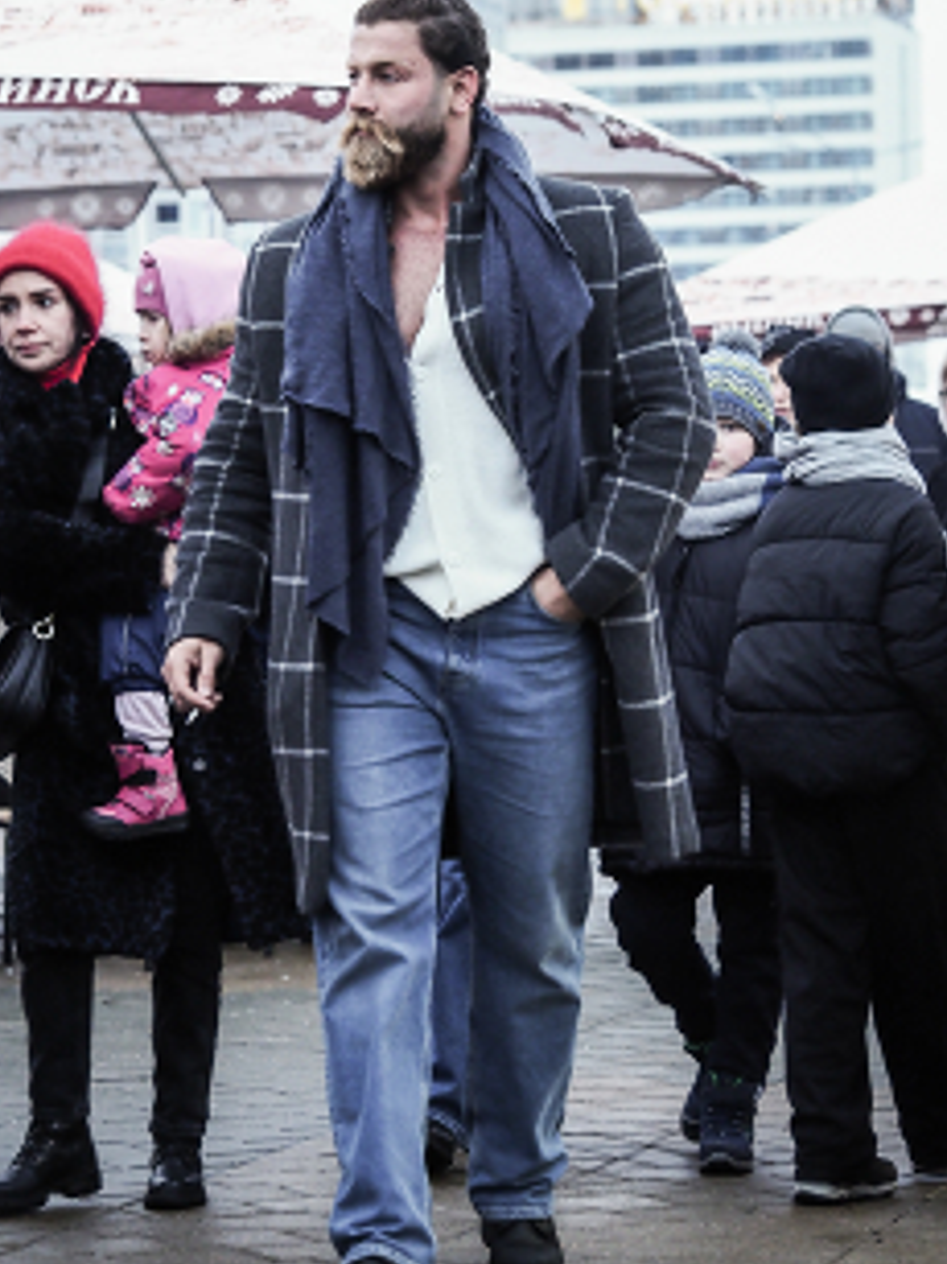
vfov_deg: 14.4
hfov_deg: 10.8
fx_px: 5001
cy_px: 630
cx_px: 488
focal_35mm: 137
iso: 1600
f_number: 3.2
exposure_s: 1/250
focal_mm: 60
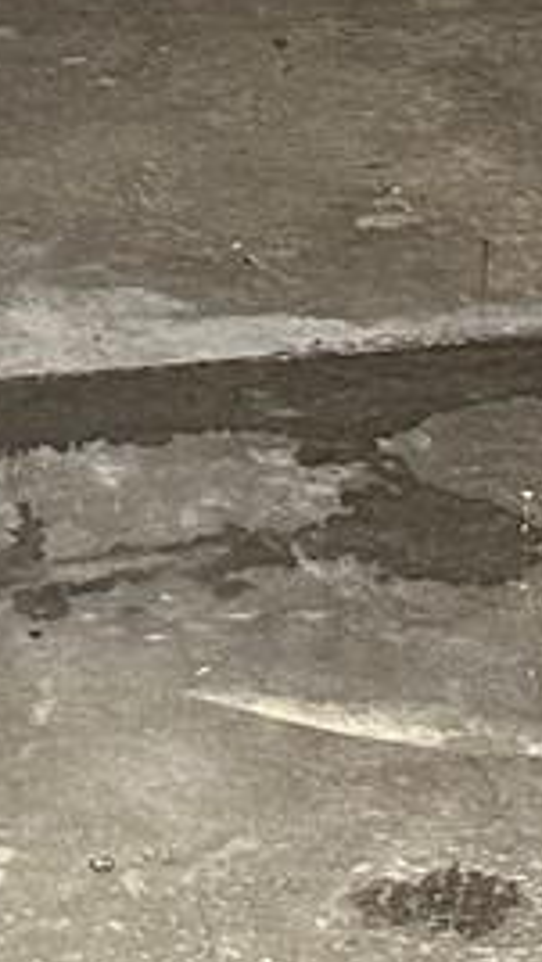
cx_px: 689
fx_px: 3981
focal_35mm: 156
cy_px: -1109
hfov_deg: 7.7
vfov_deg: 11.9
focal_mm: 6.86
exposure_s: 1/76
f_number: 1.78
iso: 250
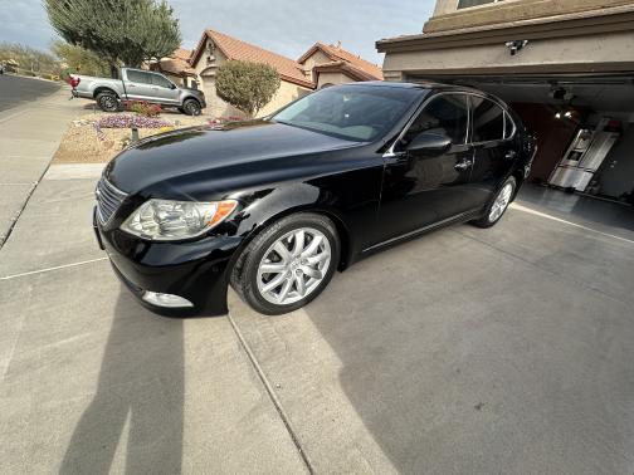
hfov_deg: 102.1
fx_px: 256
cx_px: 317
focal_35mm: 14
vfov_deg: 85.7
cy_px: 238
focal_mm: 2.22
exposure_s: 1/764
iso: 50
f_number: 2.2
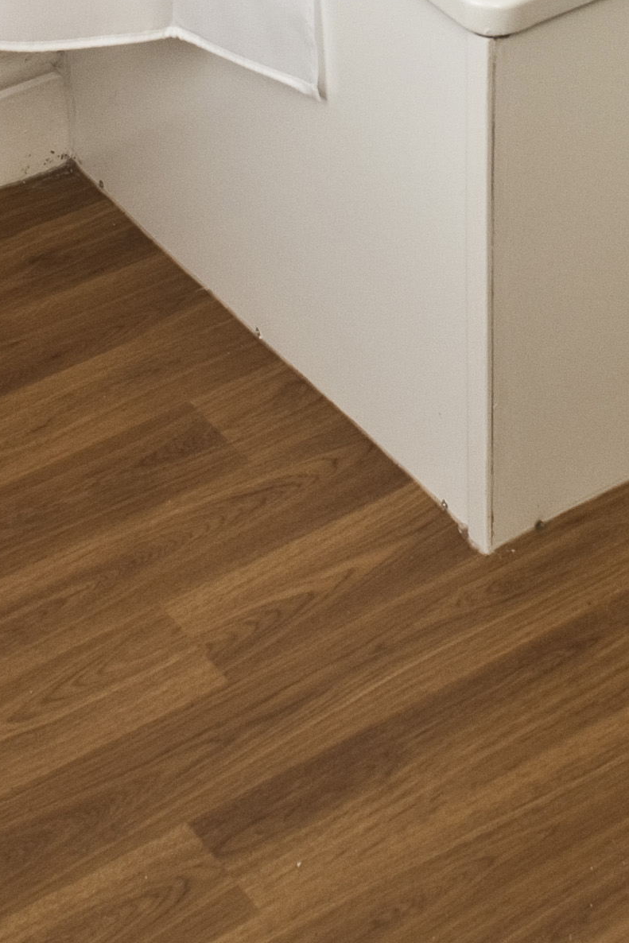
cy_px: -278
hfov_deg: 13.4
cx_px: 414
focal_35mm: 102
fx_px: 2672
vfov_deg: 18.6
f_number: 5
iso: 200
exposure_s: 1/80
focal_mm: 20
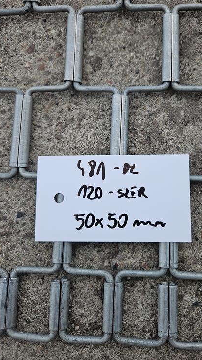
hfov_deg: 44.0
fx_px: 248
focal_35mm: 26
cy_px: 175
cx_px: 126
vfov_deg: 71.9
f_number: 1.8
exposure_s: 1/449
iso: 40
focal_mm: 5.4
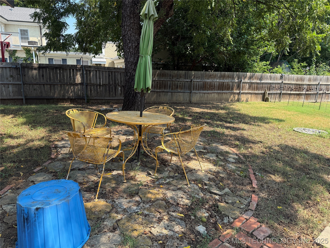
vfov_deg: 56.8
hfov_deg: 71.6
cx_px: 165
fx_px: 229
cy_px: 124
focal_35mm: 24
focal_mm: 6.76
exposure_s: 1/1522
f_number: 1.78
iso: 100
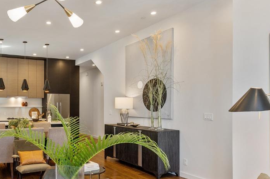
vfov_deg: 43.1
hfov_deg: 59.3
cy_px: 116
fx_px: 225
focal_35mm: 30
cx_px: 74
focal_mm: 14
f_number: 9
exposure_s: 1/4
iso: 100
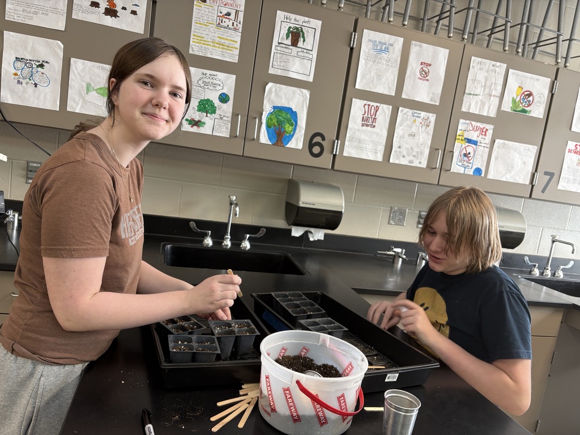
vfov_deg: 53.1
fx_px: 436
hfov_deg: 67.3
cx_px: 290
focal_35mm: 26
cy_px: 218
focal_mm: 5.96
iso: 100
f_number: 1.6
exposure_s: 1/60
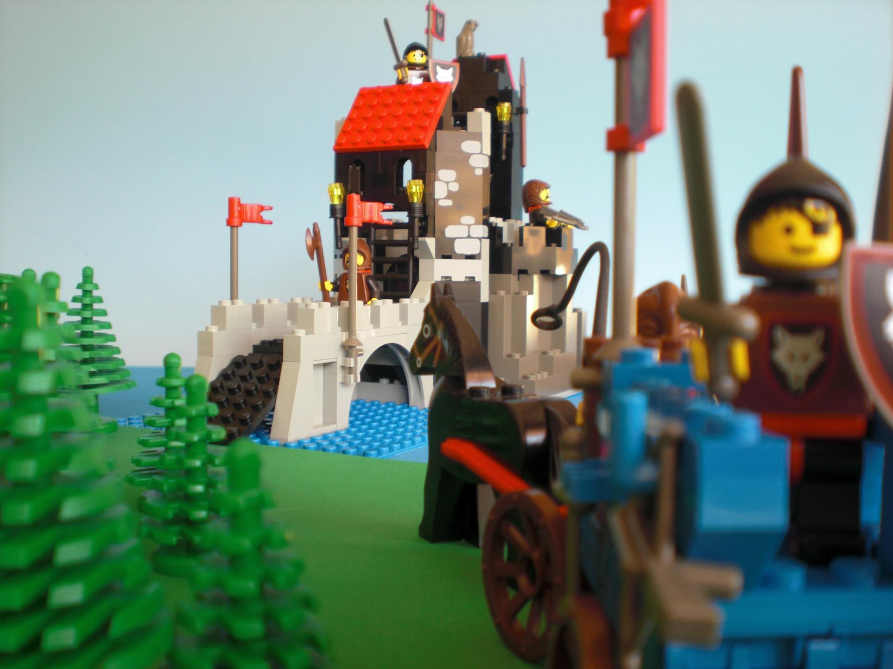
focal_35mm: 38
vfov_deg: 37.7
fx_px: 980
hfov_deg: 49.0
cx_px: 446
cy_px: 334
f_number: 3.1
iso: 64
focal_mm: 6.3
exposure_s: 1/15
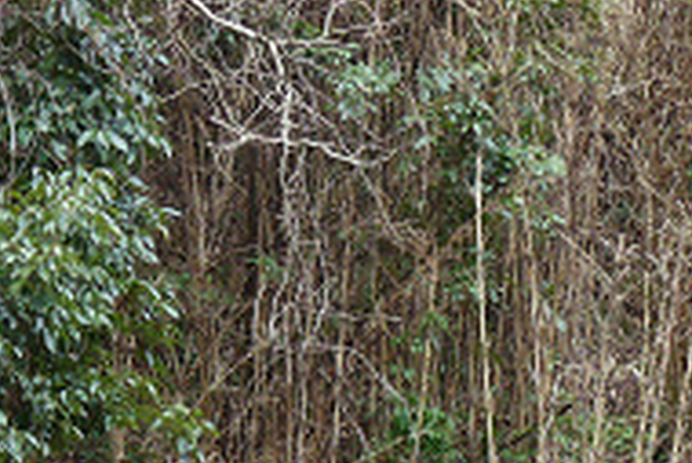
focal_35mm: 201
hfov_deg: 10.2
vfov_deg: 6.7
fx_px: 3866
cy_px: 782
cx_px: 126
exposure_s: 1/100
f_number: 3.2
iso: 100
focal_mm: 11.1
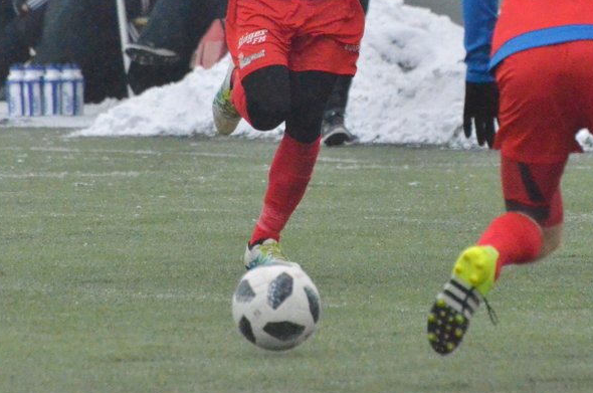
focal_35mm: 915
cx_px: 476
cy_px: 19
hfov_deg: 2.3
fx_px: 15043
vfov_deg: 1.5
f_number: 8
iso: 6400
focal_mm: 300
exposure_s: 1/4000
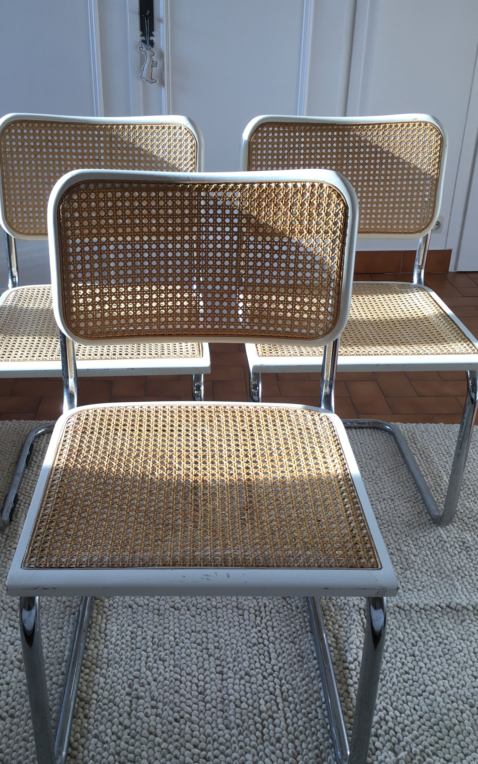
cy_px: 380
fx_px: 709
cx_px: 190
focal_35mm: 34
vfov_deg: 56.7
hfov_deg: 37.1
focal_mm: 4.15
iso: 25
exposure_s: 1/100
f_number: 2.2
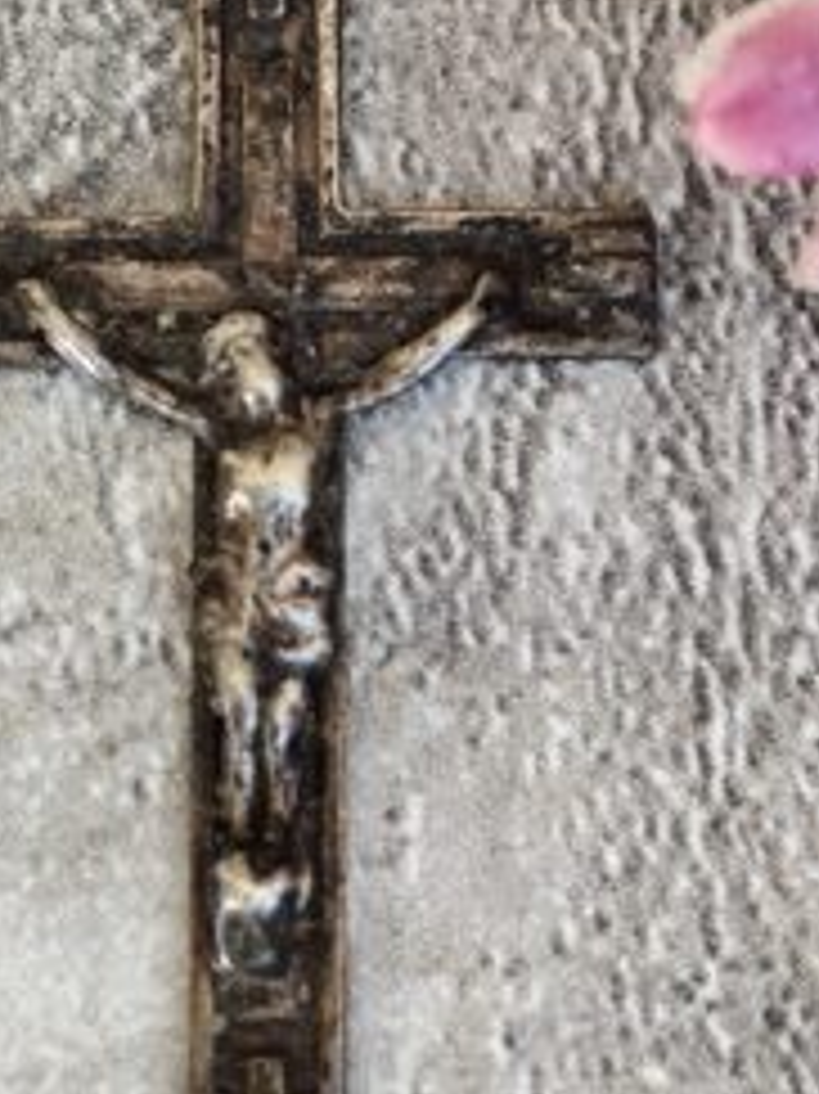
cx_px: 270
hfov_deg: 9.7
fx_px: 4831
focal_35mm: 153
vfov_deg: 12.9
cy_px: 558
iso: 64
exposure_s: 1/100
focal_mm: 6.19
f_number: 1.65
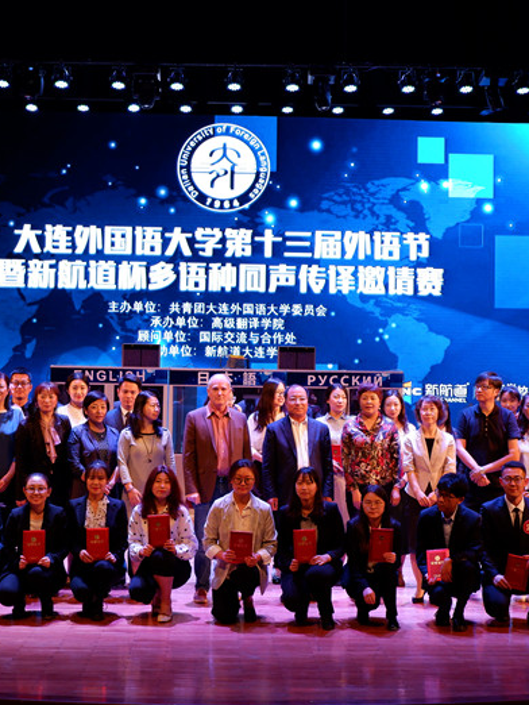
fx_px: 1079
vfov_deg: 36.2
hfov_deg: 27.5
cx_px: 250
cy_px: 348
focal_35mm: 53
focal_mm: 24.9
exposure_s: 1/52
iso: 1000
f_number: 4.4
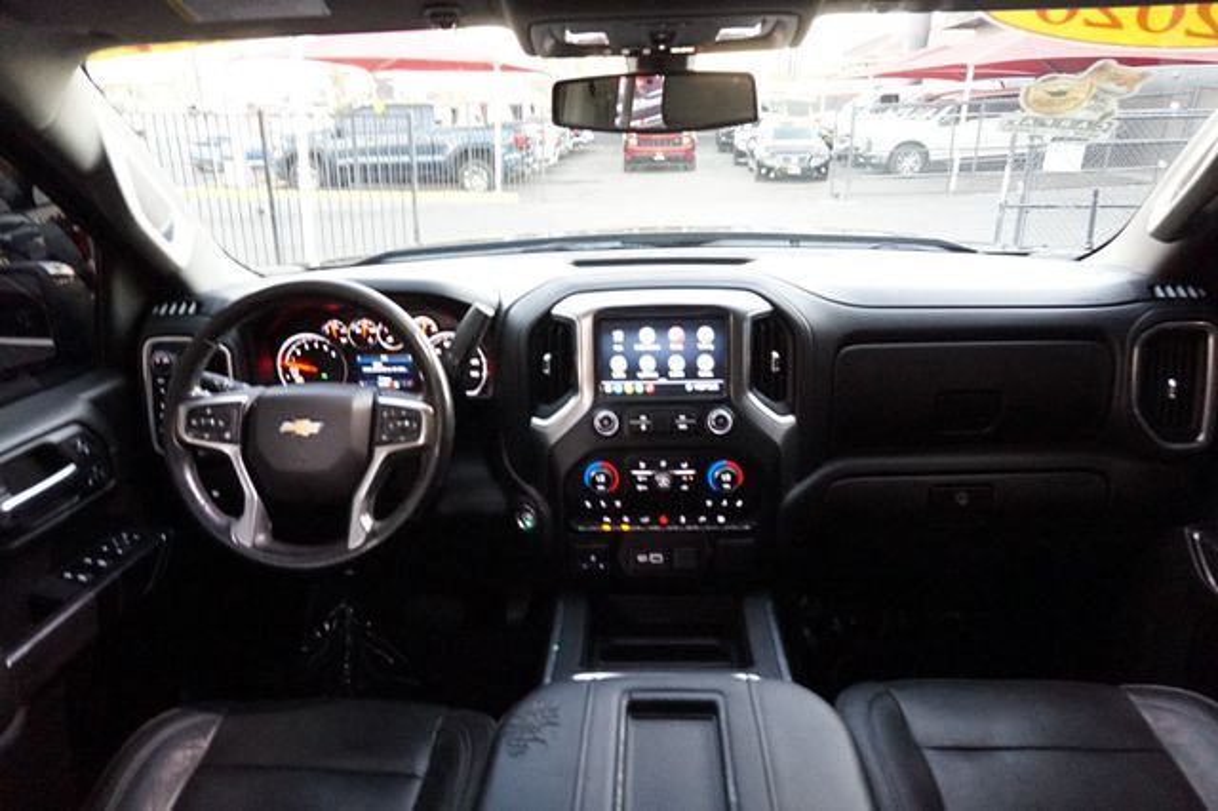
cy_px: 406
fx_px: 812
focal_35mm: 24
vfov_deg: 53.1
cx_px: 609
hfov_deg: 73.8
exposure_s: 1/30
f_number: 3.5
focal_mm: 16
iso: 3200
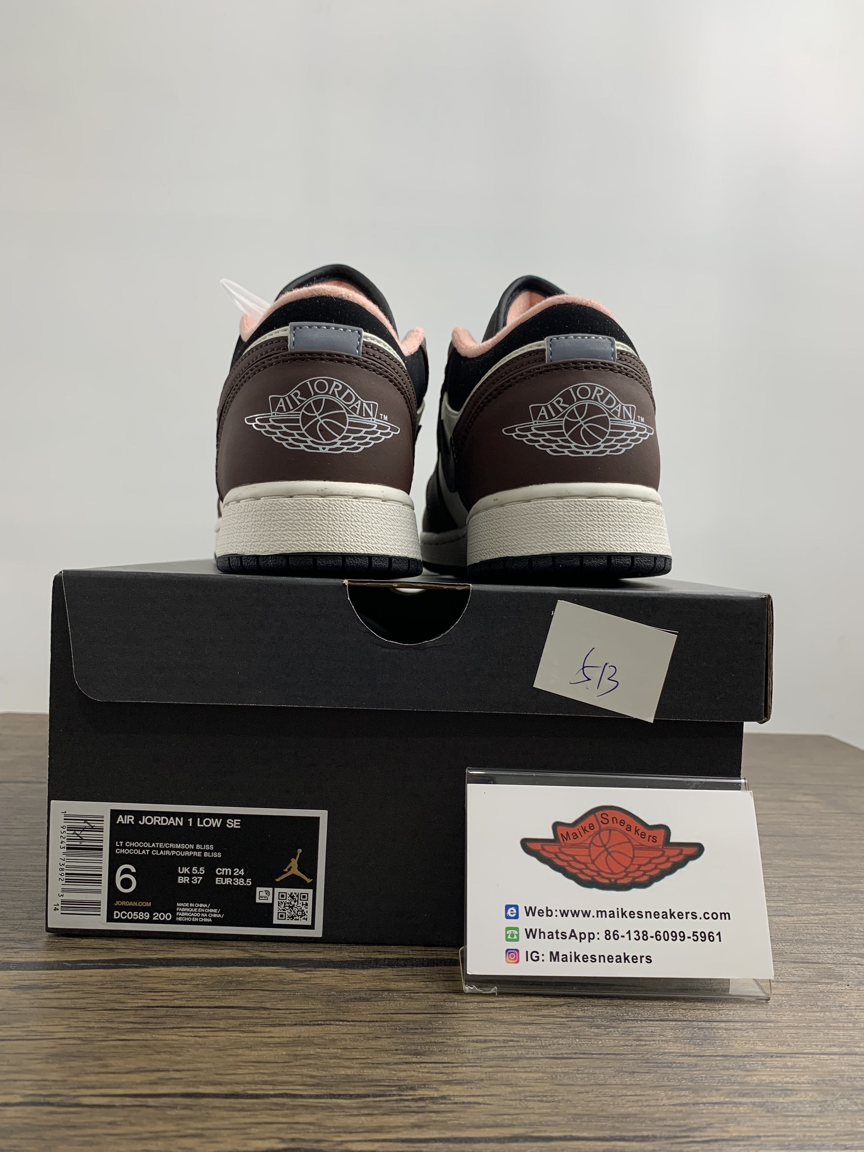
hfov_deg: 53.1
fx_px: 865
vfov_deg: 67.3
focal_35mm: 26
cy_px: 576
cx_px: 432
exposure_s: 1/121
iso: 50
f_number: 1.8
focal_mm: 4.25
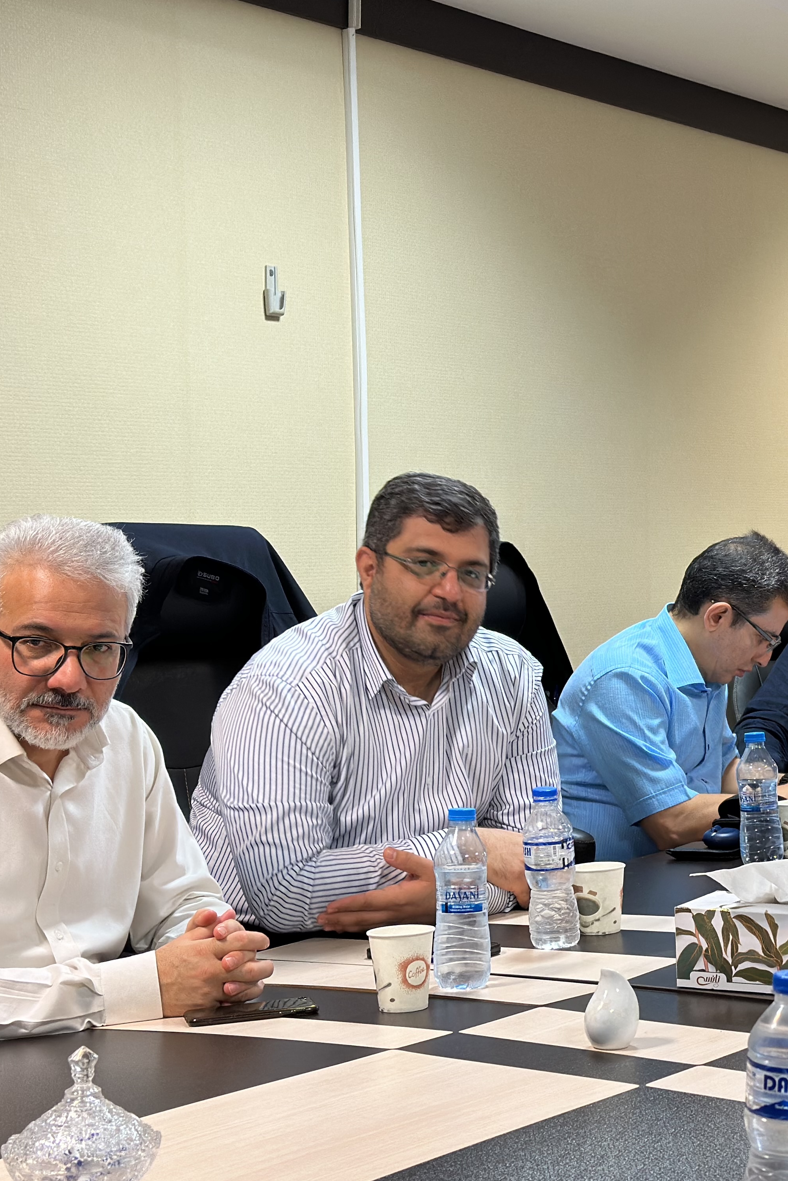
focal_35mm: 67
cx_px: 684
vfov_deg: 30.1
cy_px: 592
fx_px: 2199
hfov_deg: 20.0
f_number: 1.78
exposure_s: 1/50
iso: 125
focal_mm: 6.86
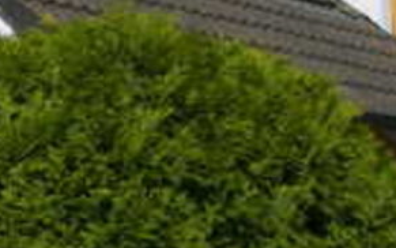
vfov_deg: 12.4
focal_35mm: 105
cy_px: 177
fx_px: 1133
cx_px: -366
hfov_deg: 16.0
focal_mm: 5
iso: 50
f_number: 3.6
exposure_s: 1/1250
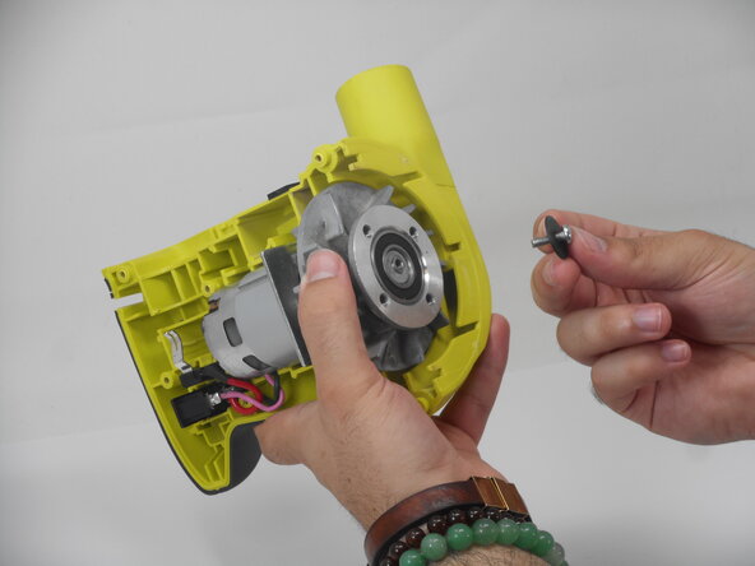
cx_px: 378
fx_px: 2225
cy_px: 283
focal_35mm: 102
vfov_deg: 14.5
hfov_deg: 19.3
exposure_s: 1/60
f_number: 5.8
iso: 160
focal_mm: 18.2
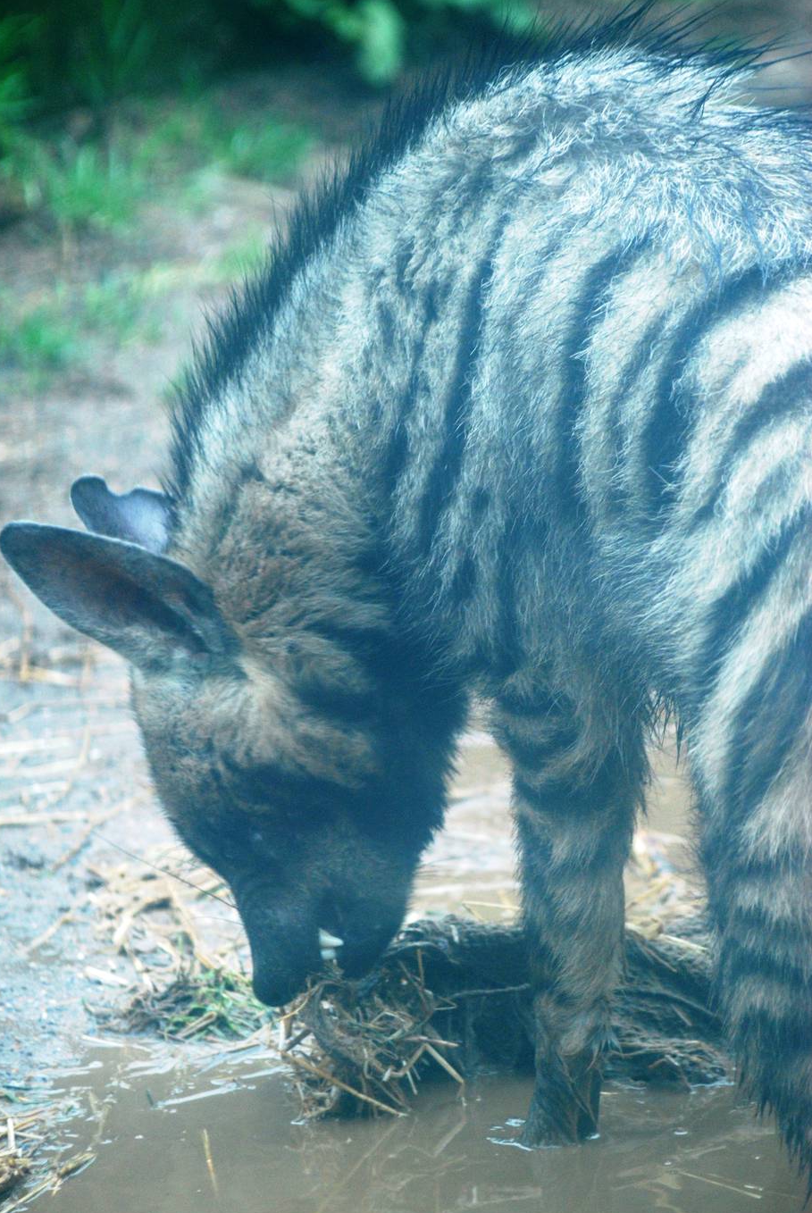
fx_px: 8940
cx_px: 340
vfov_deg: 7.8
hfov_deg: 5.2
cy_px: 611
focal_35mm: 265
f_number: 4.5
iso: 400
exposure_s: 1/80
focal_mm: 150
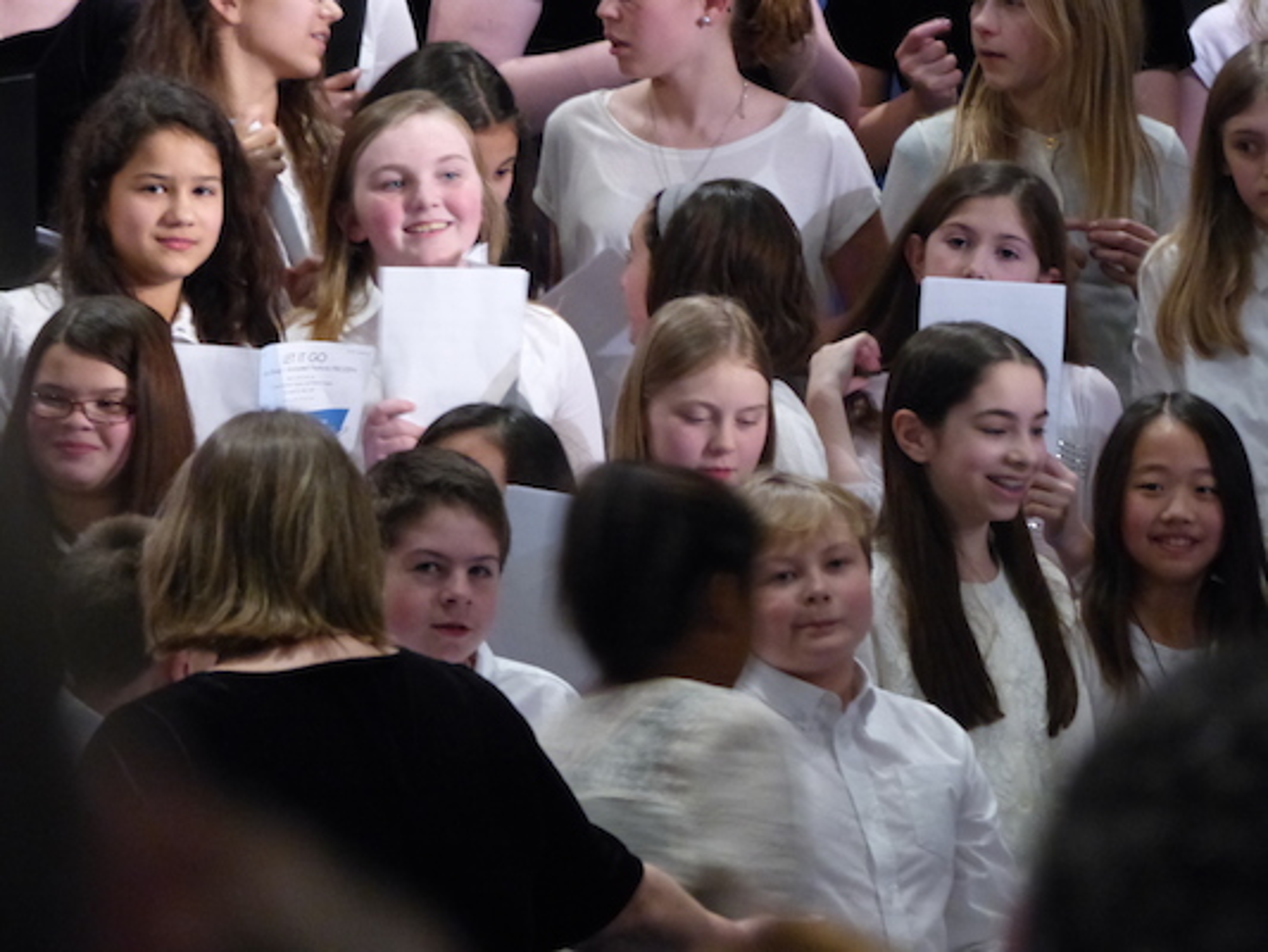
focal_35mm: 331
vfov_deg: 4.5
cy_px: 476
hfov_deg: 6.0
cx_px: 634
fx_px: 12127
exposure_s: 1/30
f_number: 2.8
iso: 800
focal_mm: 59.5
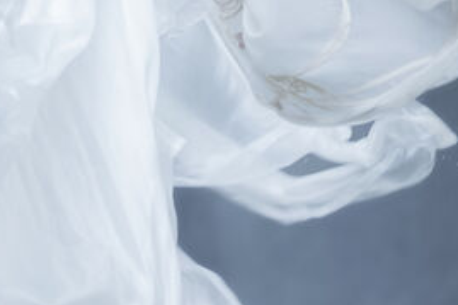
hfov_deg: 2.9
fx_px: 9090
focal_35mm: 715
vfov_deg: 1.9
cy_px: -2
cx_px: -48
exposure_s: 1/250
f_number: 2.8
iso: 100
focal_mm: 160
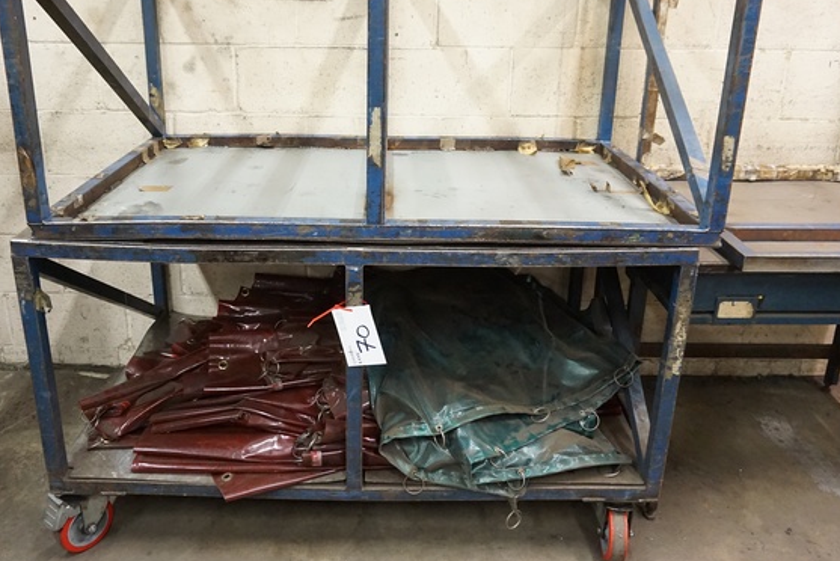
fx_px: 724
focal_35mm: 31
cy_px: 219
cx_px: 386
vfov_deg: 42.1
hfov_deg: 60.2
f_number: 3.5
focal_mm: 16
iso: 3200
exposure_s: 1/60
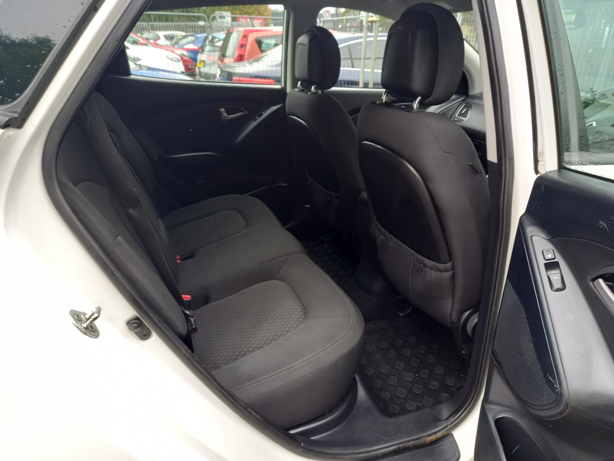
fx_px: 443
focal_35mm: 25
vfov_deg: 54.9
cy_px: 230
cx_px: 307
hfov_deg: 69.4
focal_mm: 4.6
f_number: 2
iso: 160
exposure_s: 1/40
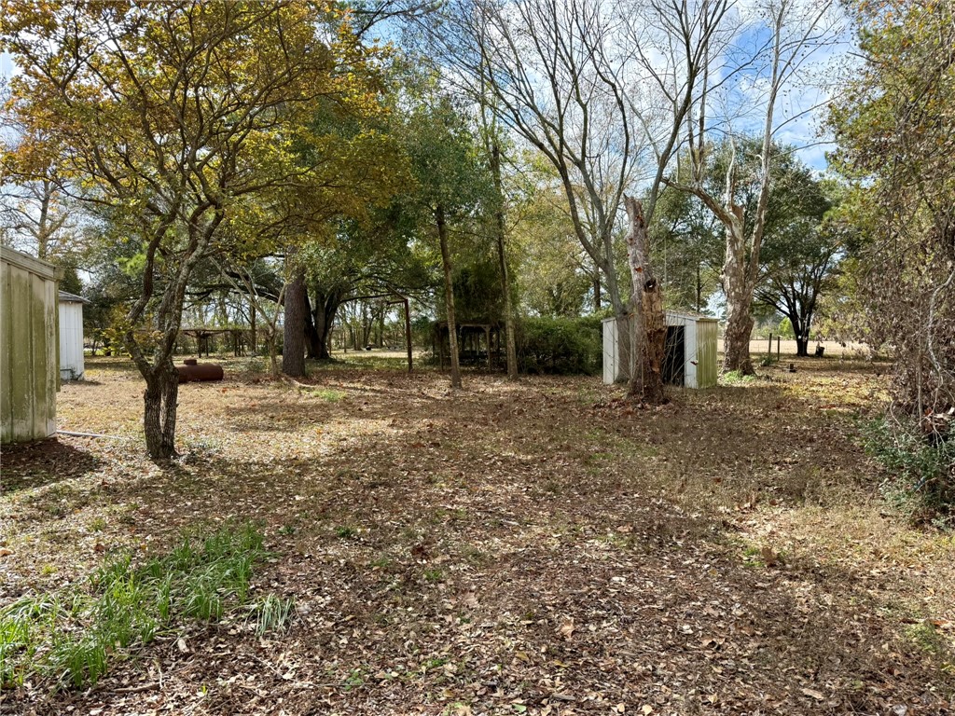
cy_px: 358
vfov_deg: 56.8
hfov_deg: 71.6
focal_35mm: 24
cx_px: 478
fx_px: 662
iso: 100
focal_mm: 6.76
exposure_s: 1/2000
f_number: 1.78
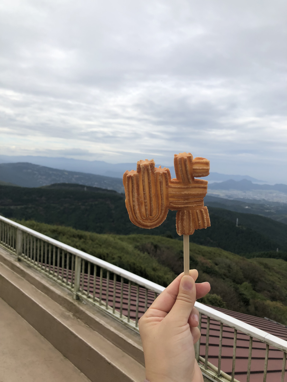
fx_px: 310
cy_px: 191
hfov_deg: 49.7
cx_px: 144
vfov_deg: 63.4
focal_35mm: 28
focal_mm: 3.99
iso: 20
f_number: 1.8
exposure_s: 1/2558
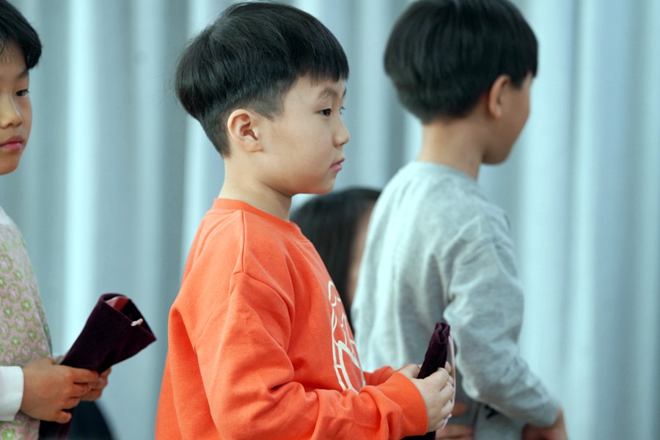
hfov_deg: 12.1
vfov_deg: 8.1
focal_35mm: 170
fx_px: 3116
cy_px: 220
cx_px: 330
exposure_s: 1/200
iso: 1250
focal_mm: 170
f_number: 4
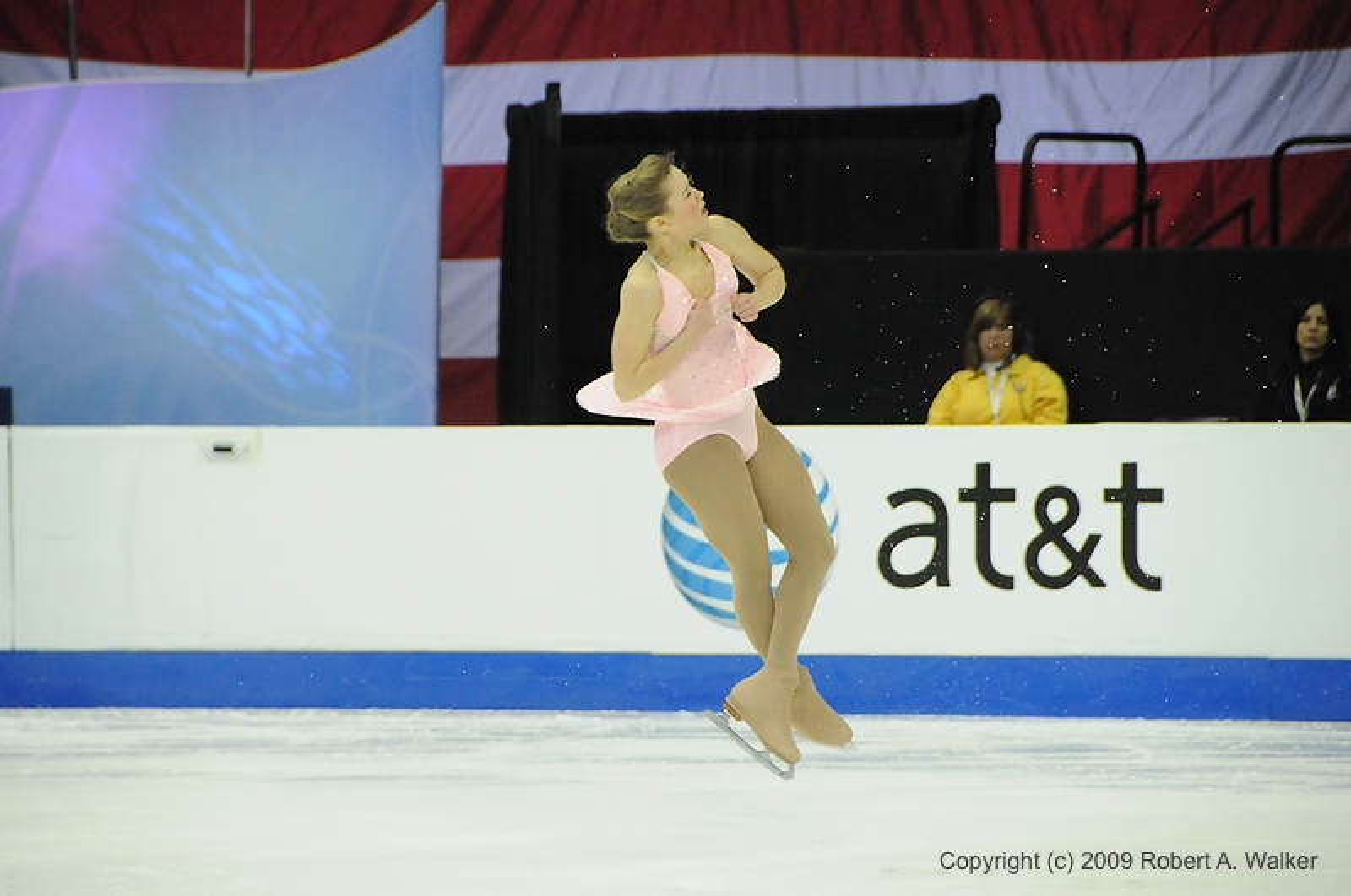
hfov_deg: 6.9
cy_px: 448
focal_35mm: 300
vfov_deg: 4.6
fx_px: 11242
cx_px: 676
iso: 3200
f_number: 5.6
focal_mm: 200
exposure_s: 1/640
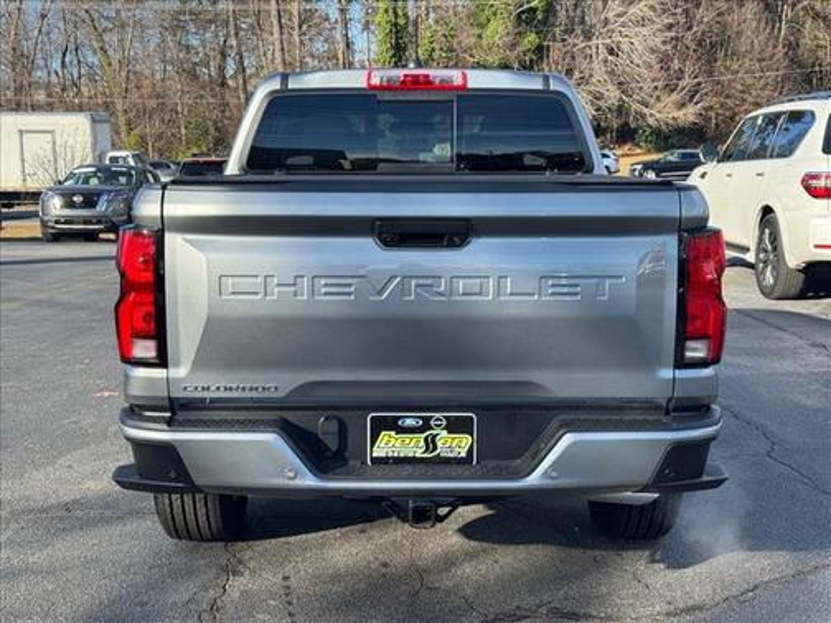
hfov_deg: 39.7
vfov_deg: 30.3
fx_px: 1152
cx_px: 416
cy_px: 312
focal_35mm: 48
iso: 64
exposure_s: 1/1287
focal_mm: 6.76
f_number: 1.78
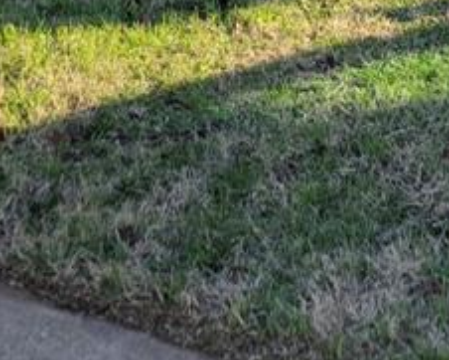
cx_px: 407
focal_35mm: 115
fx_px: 1529
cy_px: -368
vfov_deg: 11.9
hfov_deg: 16.5
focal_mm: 5.4
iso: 40
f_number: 1.8
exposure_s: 1/942
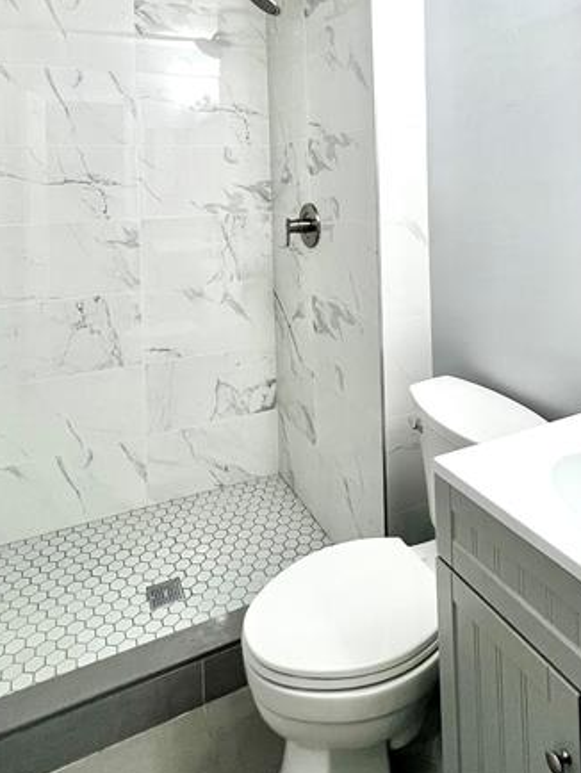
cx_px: 321
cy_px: 185
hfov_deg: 58.8
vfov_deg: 68.7
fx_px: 514
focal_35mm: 23
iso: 125
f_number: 1.8
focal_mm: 1.57
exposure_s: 1/120
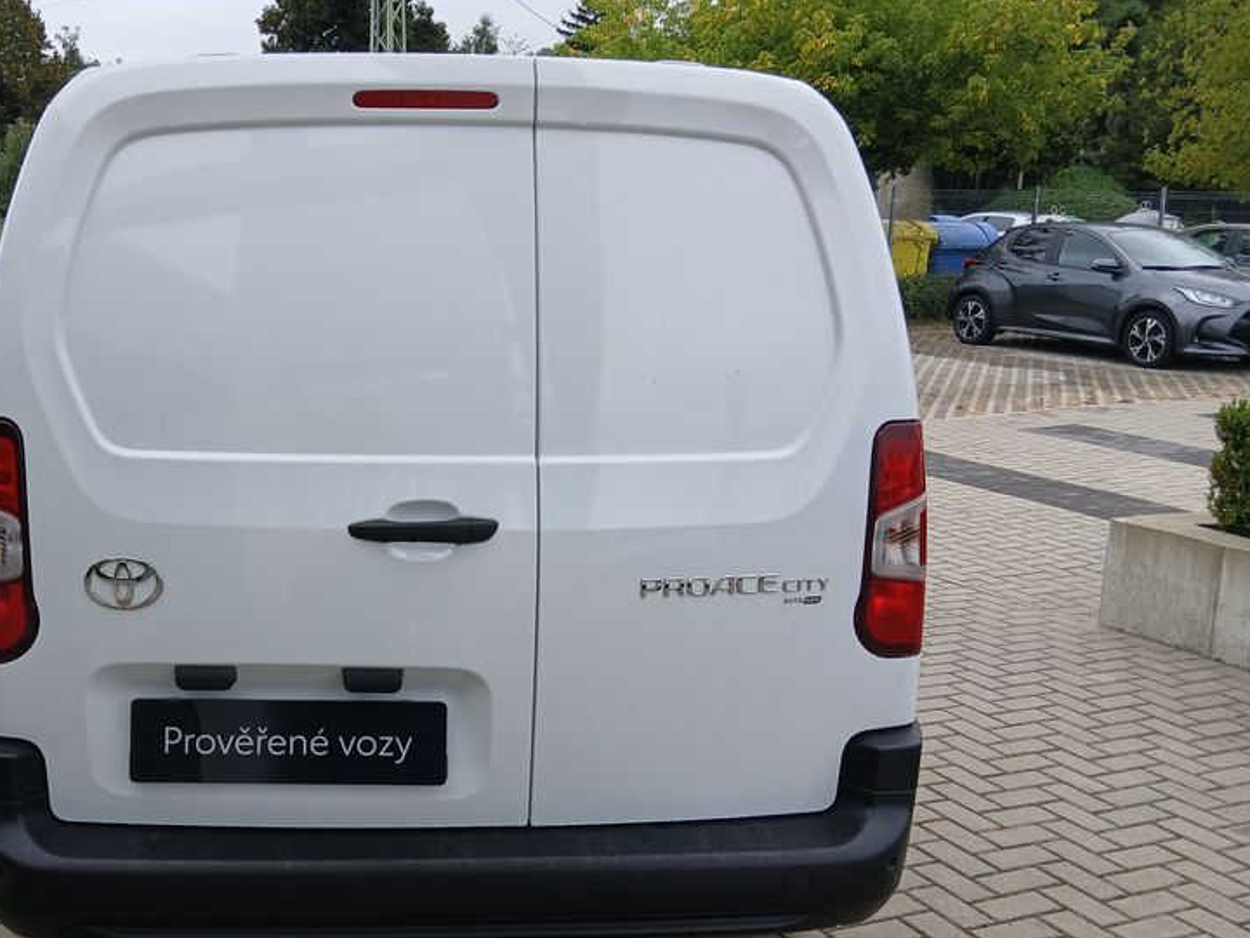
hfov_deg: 49.1
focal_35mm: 37
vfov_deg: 38.6
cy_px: 509
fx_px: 1336
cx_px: 392
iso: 25
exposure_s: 1/50
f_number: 1.8
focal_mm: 3.98
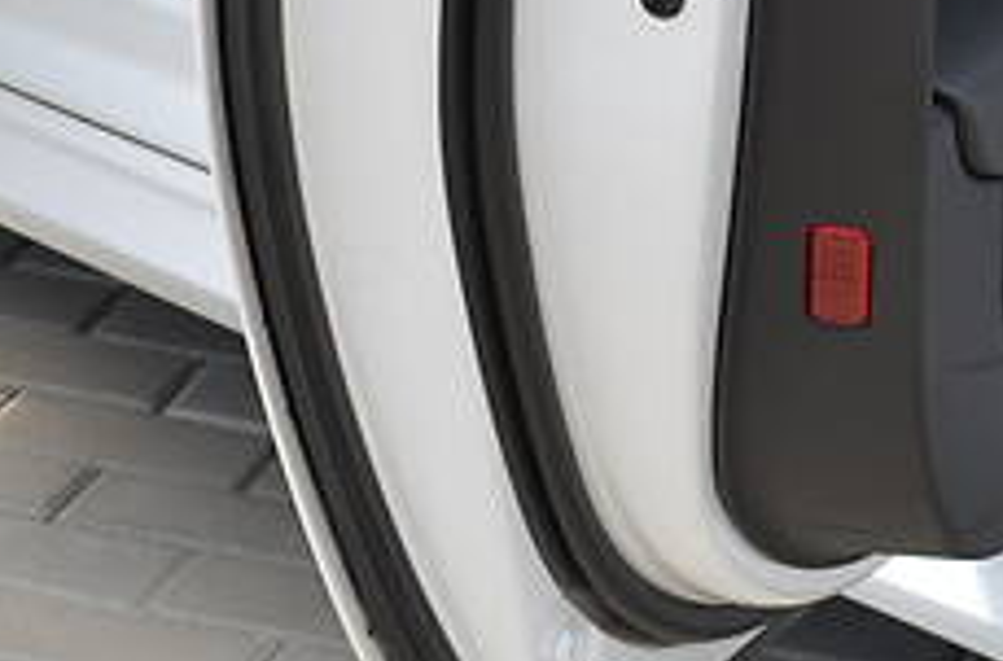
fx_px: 5102
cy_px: -276
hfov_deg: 11.2
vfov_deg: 7.3
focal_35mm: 184
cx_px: 556
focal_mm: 35
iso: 100
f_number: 6.3
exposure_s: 1/125
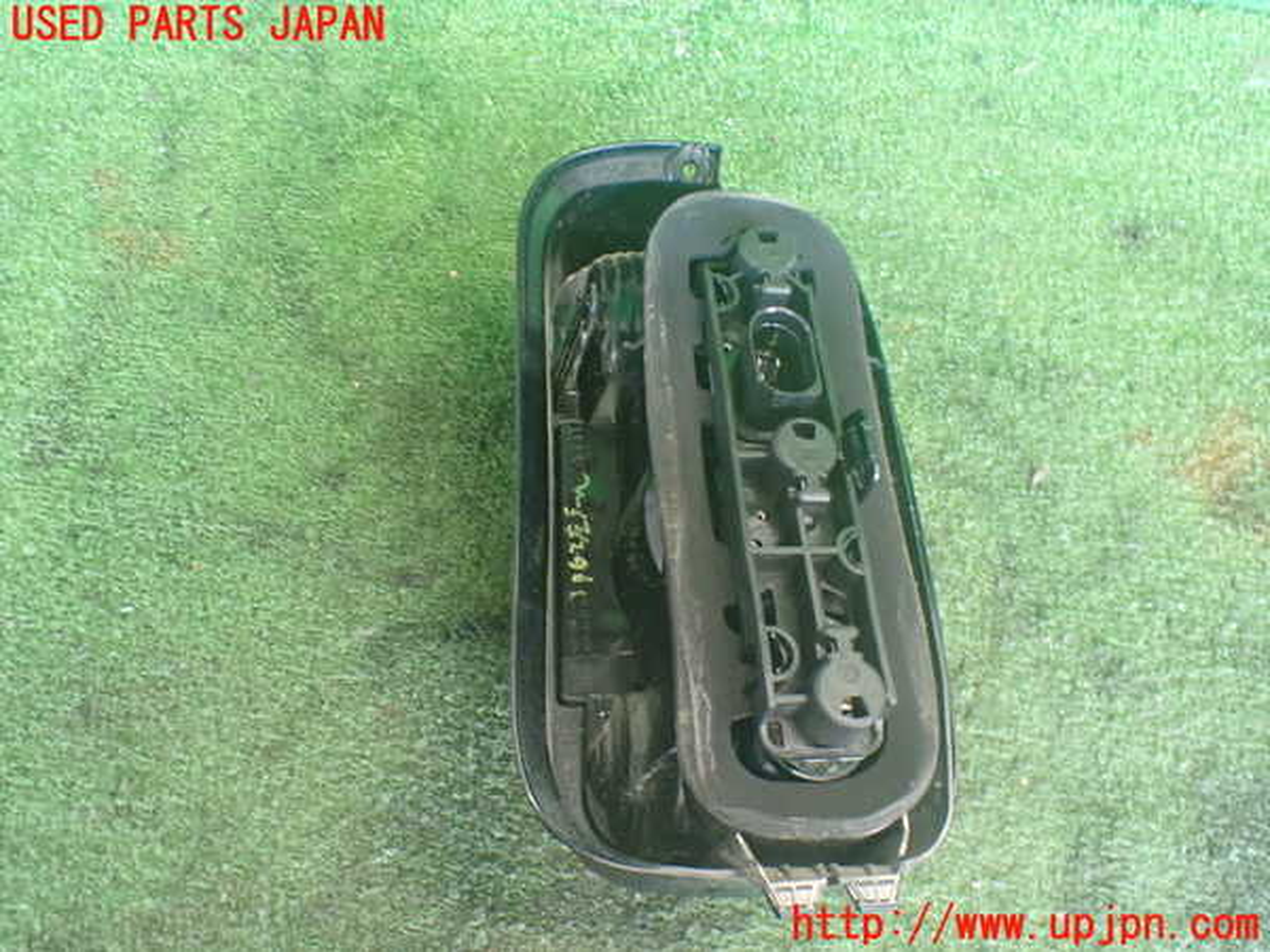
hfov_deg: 60.0
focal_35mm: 30
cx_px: 635
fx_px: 1101
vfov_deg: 46.8
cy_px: 476
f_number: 2.3
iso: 800
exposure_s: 1/40
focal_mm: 5.4
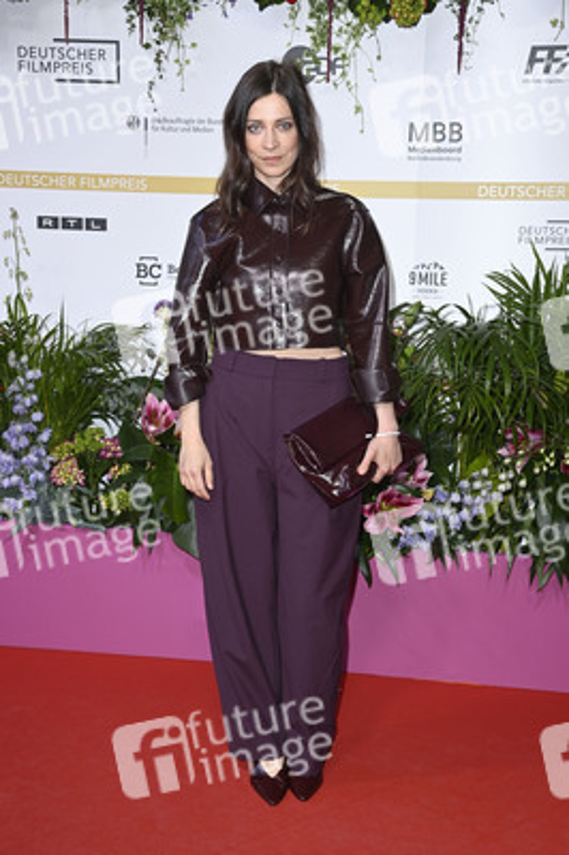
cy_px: 428
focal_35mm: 58
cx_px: 284
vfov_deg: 34.5
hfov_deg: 23.3
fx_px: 1377
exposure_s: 1/250
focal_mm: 58
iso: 640
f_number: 6.3
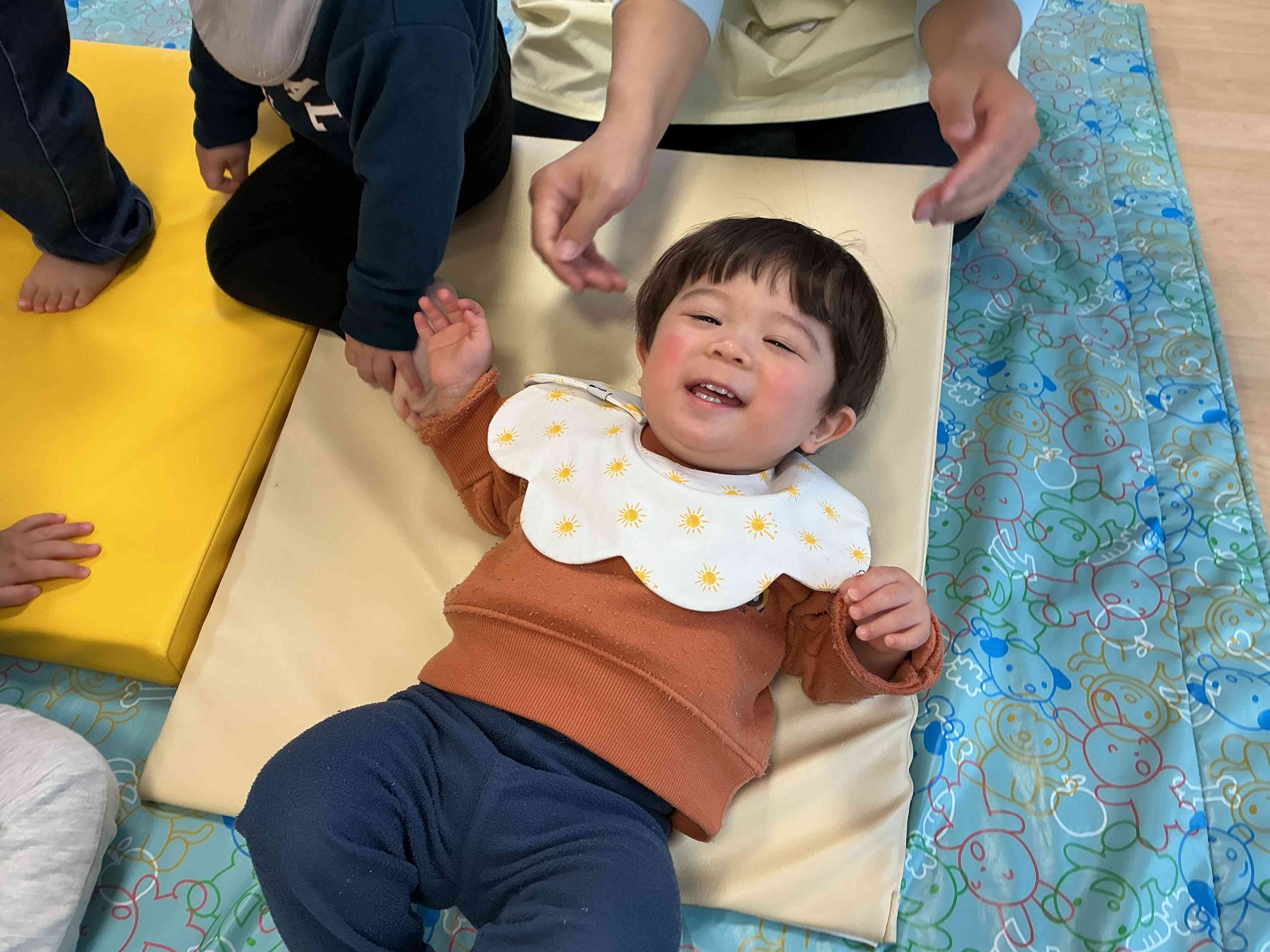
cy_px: 476
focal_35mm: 29
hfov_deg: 61.7
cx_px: 635
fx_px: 1064
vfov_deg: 48.2
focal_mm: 3
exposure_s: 1/120
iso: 50
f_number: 1.8
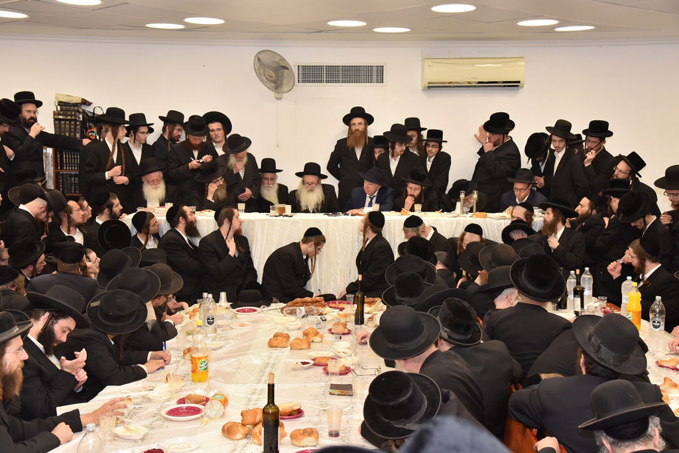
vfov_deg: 29.3
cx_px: 340
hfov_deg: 42.7
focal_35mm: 46
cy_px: 226
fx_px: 868
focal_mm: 46
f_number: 5.6
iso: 1600
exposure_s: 1/160
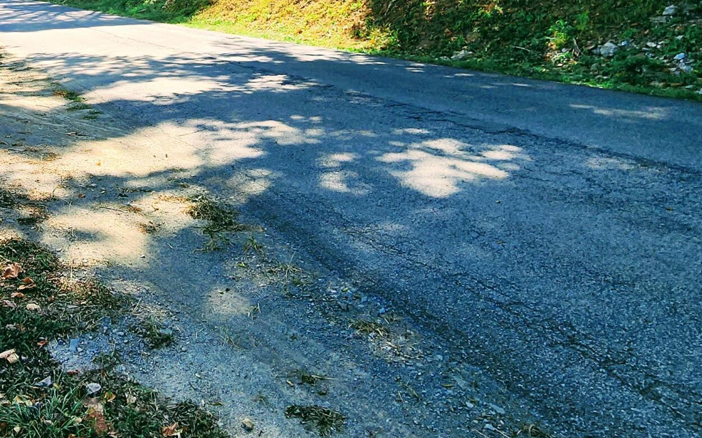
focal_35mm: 33
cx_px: 25
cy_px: -18
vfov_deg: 34.3
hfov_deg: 49.3
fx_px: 631
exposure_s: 1/1038
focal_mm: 2.2
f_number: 2.2
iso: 50
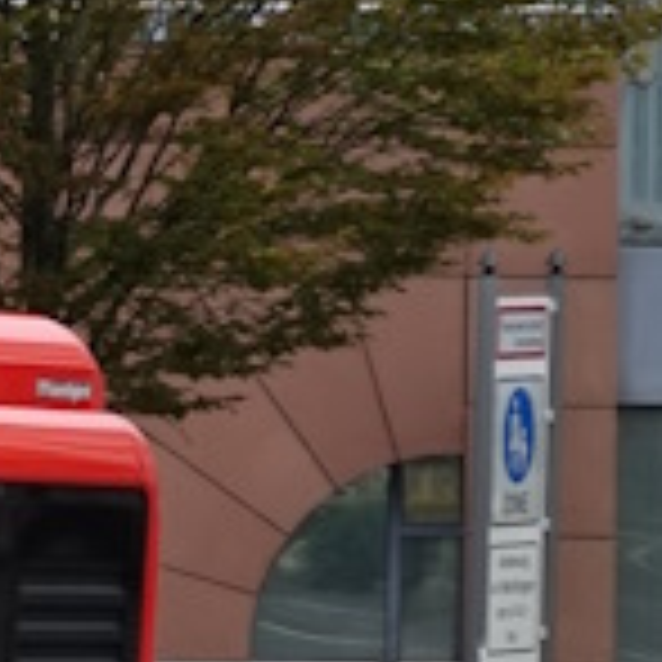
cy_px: 608
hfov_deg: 2.2
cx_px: -1797
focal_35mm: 778
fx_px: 16833
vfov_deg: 2.3
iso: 125
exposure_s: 1/250
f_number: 4
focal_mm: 40.95
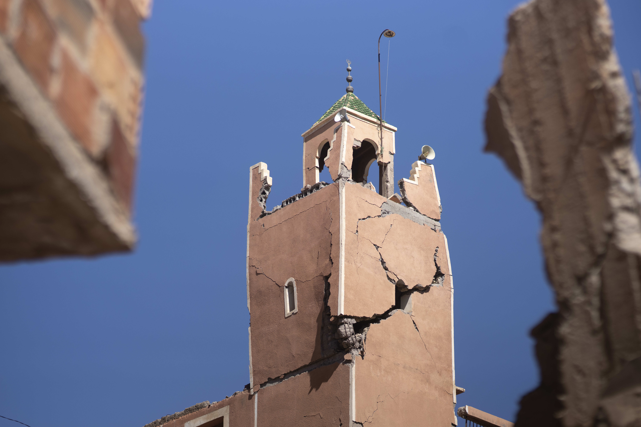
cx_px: 320
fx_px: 1513
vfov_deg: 16.1
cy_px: 214
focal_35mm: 85
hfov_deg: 23.9
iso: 400
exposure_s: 1/8000
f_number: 2.5
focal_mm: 85
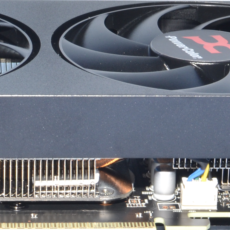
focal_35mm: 201
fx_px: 1510
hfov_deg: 8.7
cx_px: 36
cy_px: 143
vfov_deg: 8.7
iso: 400
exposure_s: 1/80
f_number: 14
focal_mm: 35
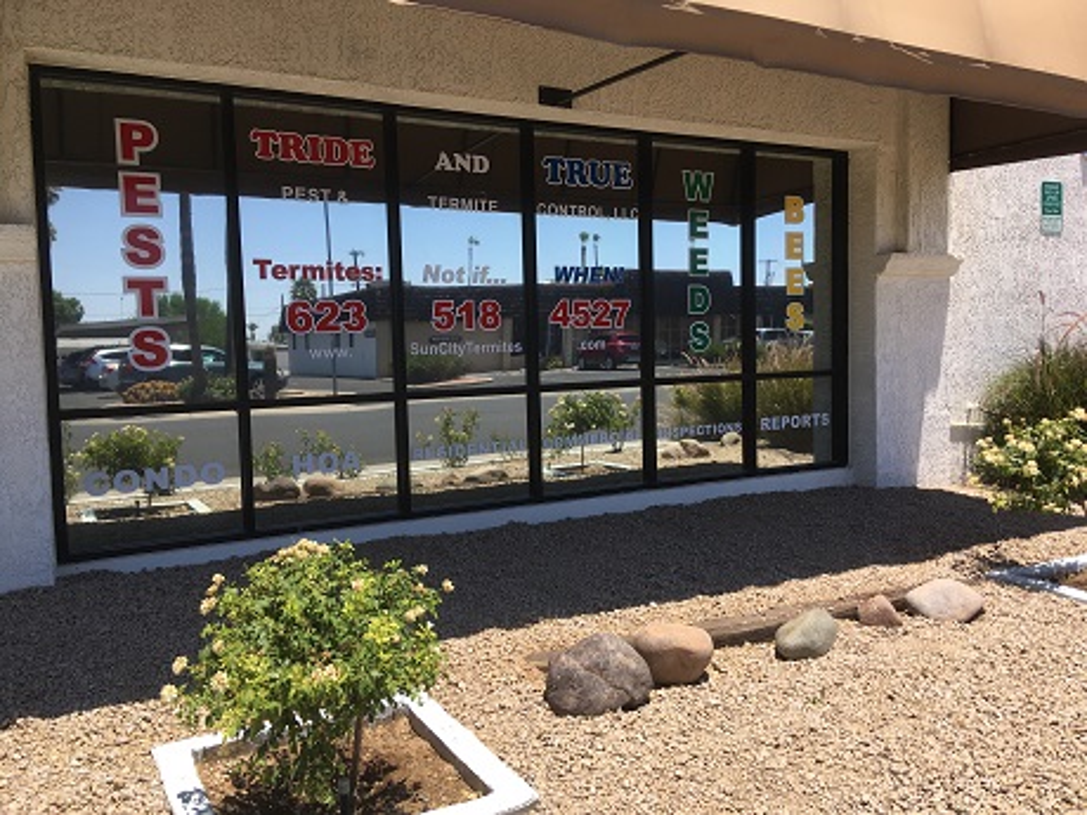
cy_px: 408
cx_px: 544
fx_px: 911
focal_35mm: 29
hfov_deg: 61.7
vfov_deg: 48.2
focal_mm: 4.15
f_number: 2.2
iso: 25
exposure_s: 1/1221
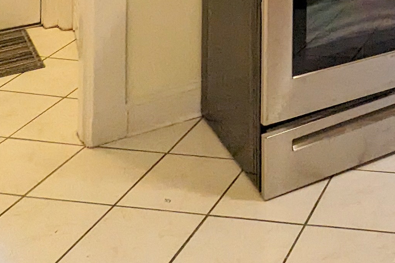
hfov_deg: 27.2
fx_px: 724
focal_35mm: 66
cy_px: -248
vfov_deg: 16.3
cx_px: 465
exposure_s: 1/120
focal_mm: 2.35
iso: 184
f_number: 2.2
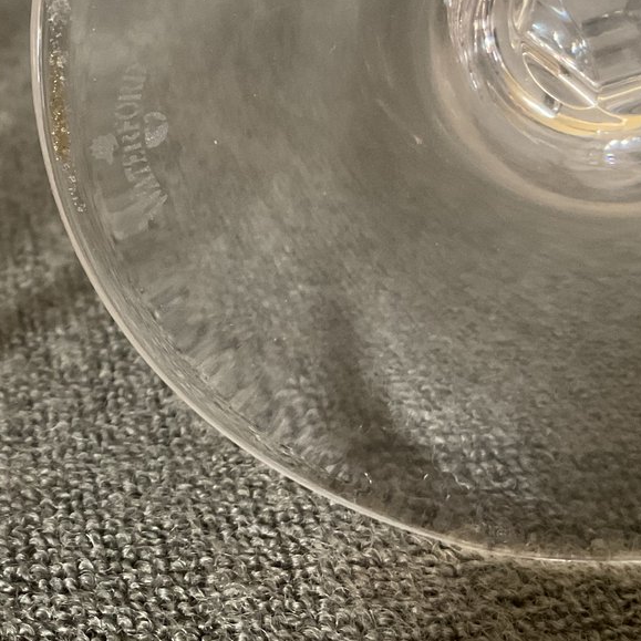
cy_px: 214
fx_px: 1404
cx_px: -4
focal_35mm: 67
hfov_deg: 24.5
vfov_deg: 25.6
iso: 250
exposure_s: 1/40
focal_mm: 3
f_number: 1.8
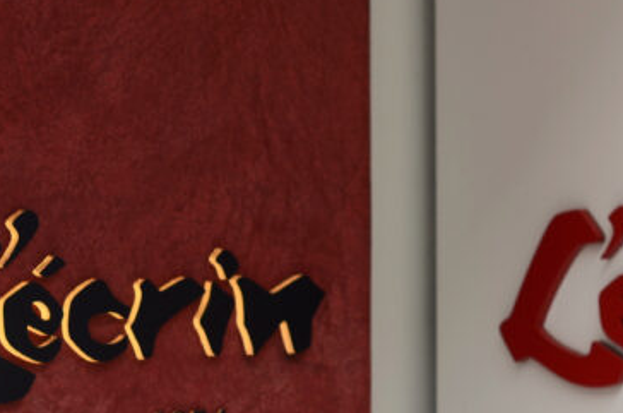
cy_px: 255
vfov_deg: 6.5
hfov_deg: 9.6
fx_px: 3643
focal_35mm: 211
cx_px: -156
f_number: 3.5
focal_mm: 50
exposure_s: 1/160
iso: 100
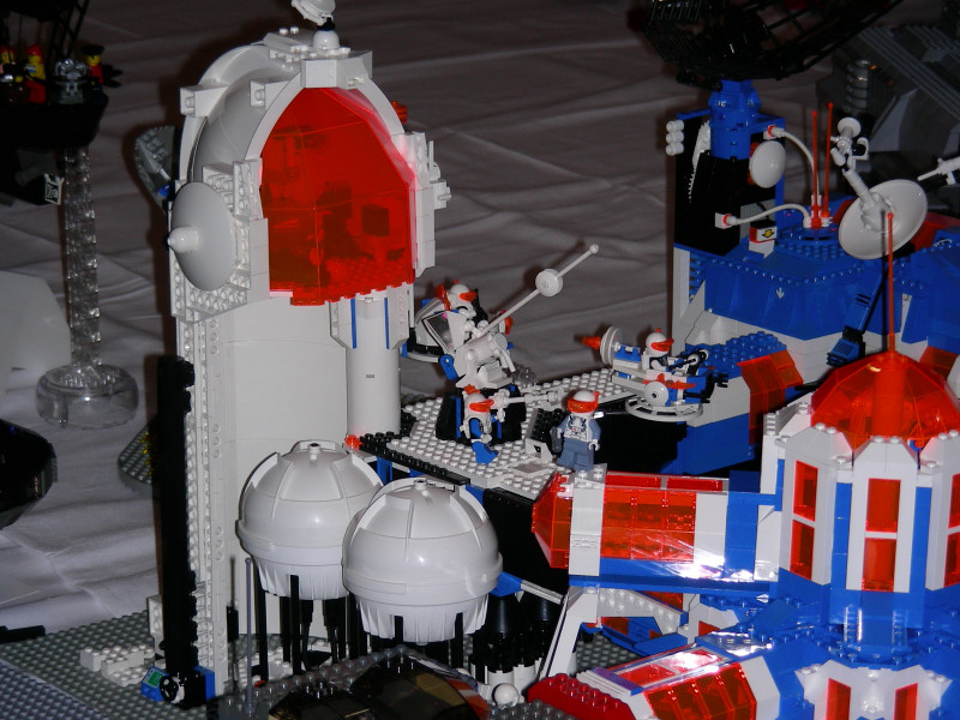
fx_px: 3550
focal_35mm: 128
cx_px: 480
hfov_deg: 15.4
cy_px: 360
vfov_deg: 11.6
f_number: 3.5
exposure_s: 1/120
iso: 50
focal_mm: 21.3
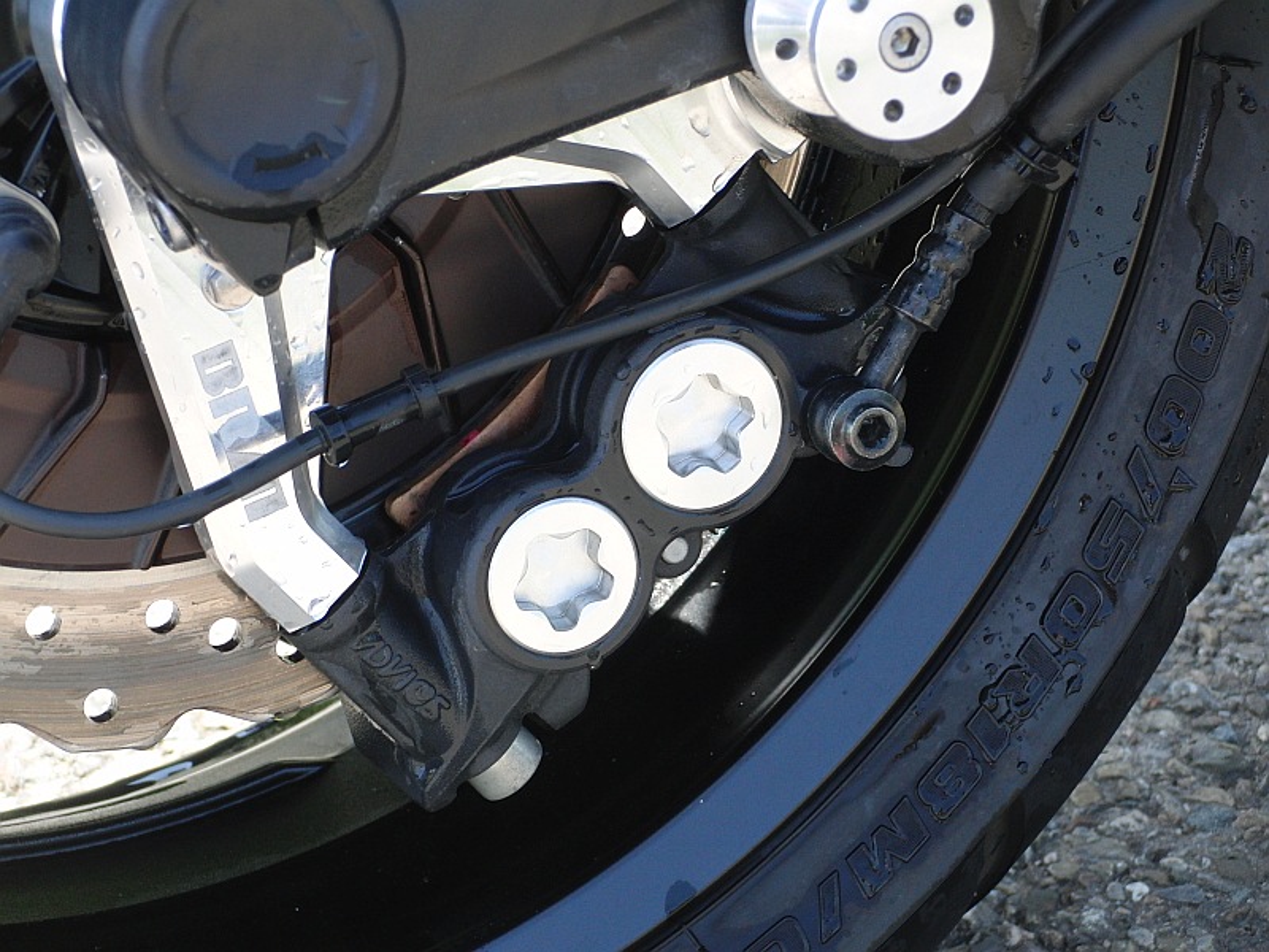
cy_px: 476
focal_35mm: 114
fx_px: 4179
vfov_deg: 13.0
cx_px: 634
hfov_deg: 17.3
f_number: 4.2
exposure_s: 1/125
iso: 100
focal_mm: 19.8
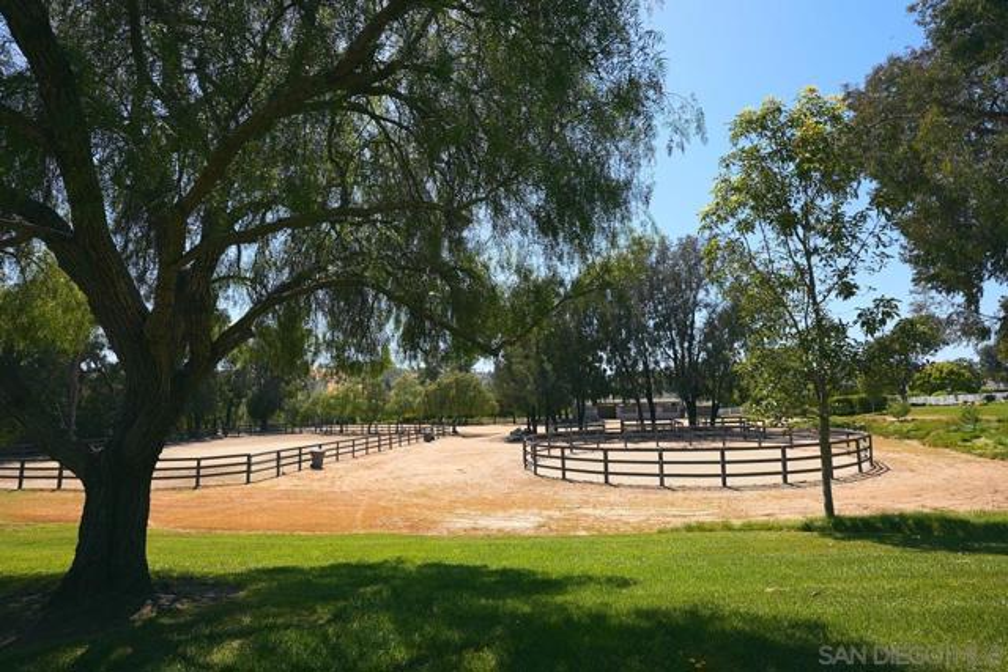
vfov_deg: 70.5
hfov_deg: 93.3
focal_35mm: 17
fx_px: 476
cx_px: 504
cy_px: 336
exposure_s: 1/640
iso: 160
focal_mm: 17
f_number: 5.6
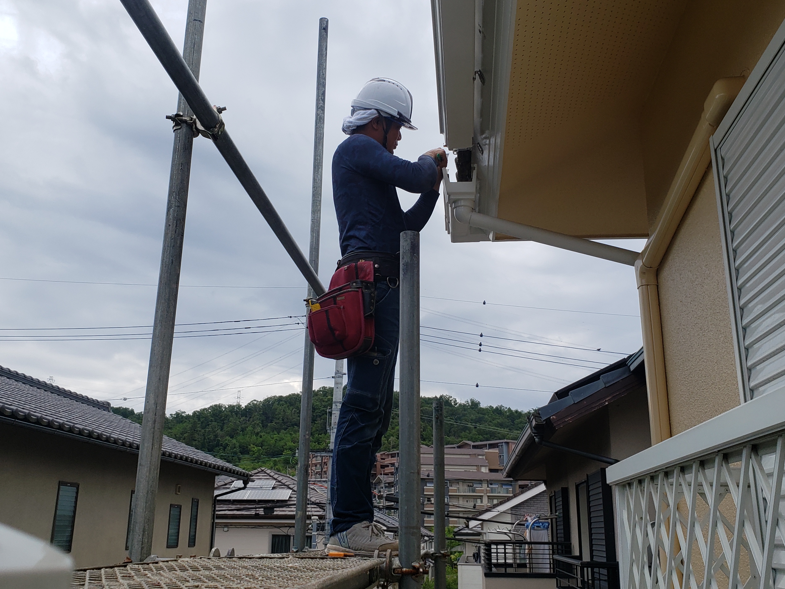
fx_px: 680
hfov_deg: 60.0
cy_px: 257
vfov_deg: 46.7
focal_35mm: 30
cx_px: 379
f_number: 2.4
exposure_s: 1/1242
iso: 50
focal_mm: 4.3
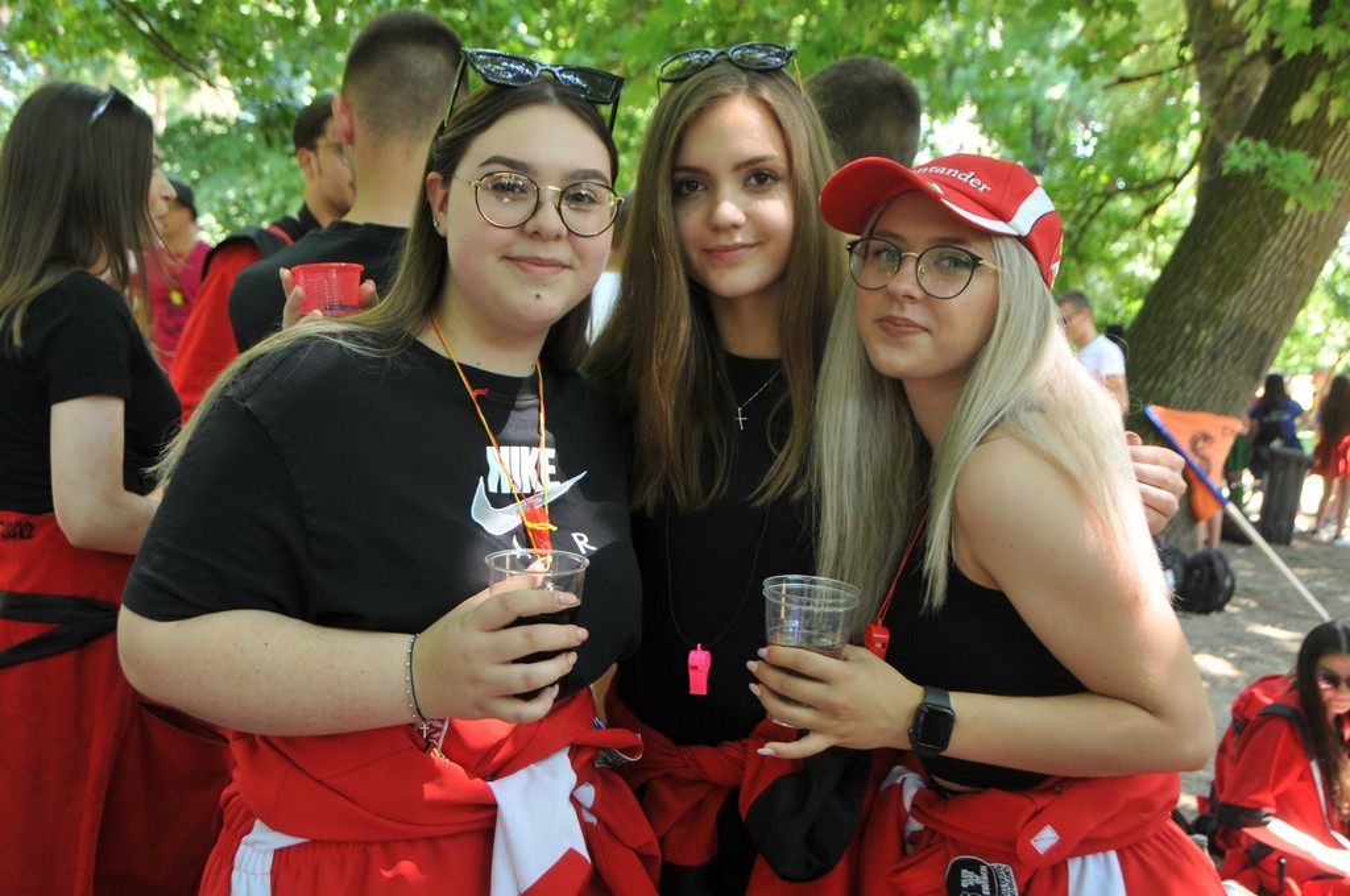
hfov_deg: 48.0
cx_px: 675
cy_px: 448
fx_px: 1517
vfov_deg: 32.9
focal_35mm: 40
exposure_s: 1/30
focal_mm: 27
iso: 220
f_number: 5.6
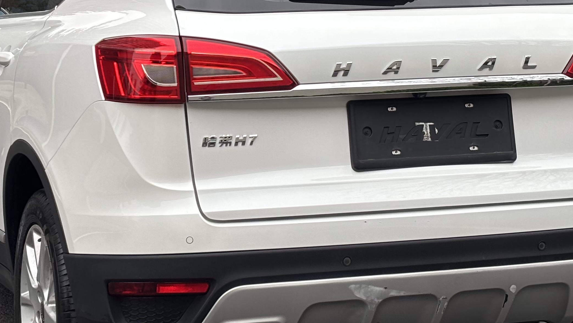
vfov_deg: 11.1
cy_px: 71
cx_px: 268
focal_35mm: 109
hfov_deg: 19.6
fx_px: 1656
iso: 32
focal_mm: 5.96
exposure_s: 1/330
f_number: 1.6
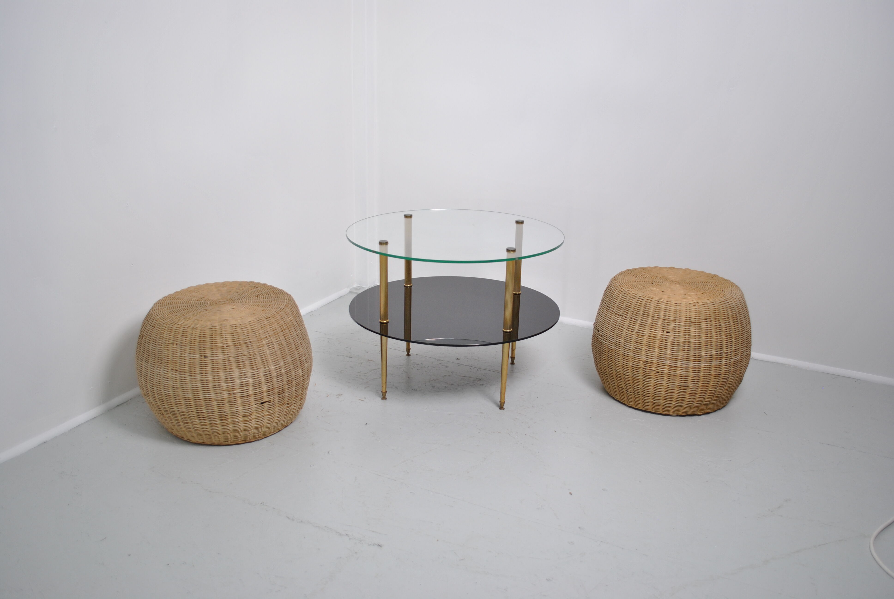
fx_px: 820
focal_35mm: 33
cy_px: 300
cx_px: 447
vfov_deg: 40.1
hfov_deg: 57.2
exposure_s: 1/40
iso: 200
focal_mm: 22
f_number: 3.8
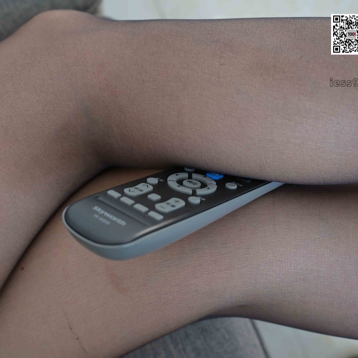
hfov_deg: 37.1
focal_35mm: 45
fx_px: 527
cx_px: 117
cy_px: 179
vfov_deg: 37.6
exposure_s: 1/200
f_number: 5
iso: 1000
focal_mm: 35
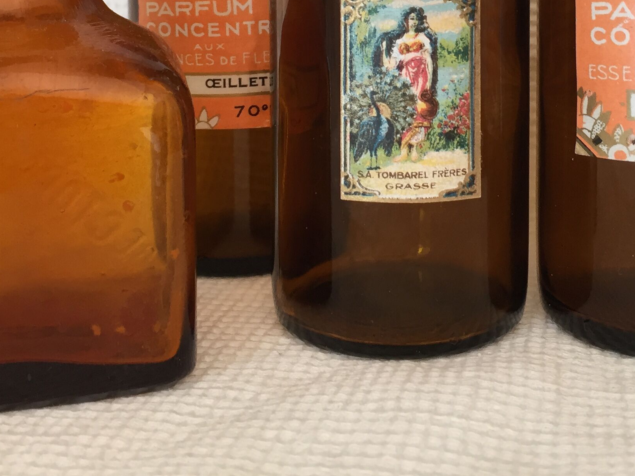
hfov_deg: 33.1
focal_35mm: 58
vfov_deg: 24.2
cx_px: 378
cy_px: 10
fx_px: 1064
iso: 32
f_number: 2.2
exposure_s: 1/33
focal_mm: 4.15
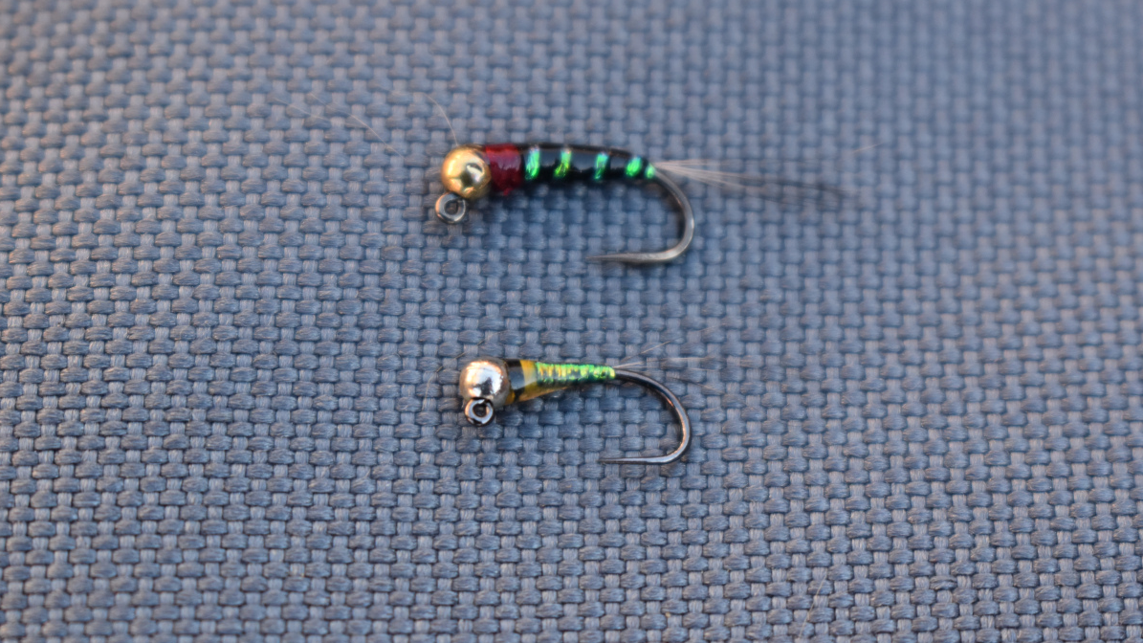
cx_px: 566
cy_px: 331
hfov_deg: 24.3
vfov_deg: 13.8
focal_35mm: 88
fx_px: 2653
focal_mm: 55
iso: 720
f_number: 5.6
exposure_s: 1/250
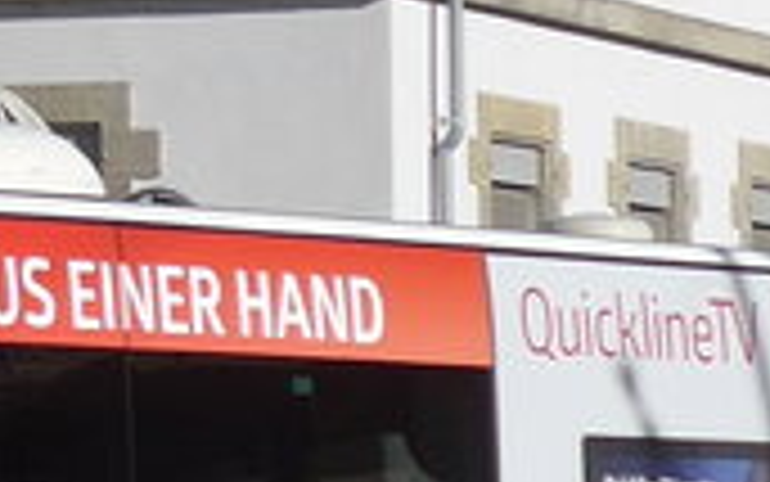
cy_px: -86
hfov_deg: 5.2
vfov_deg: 3.4
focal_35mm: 386
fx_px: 8103
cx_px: -1265
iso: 80
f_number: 3.3
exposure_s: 1/2000
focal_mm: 10.7
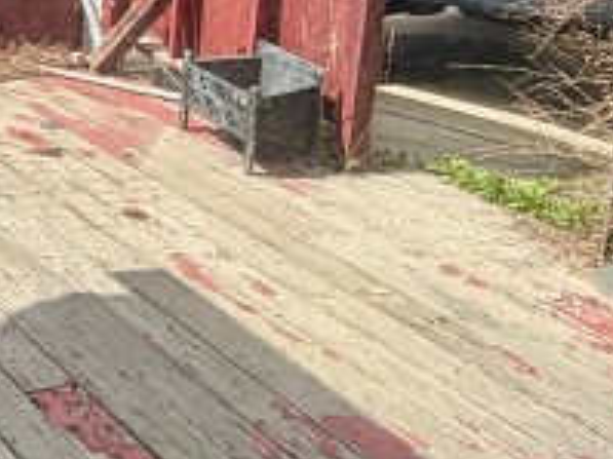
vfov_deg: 19.7
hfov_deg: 23.8
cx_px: -182
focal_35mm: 72
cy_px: -28
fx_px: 1274
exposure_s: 1/770
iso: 25
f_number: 2.2
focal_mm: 2.22
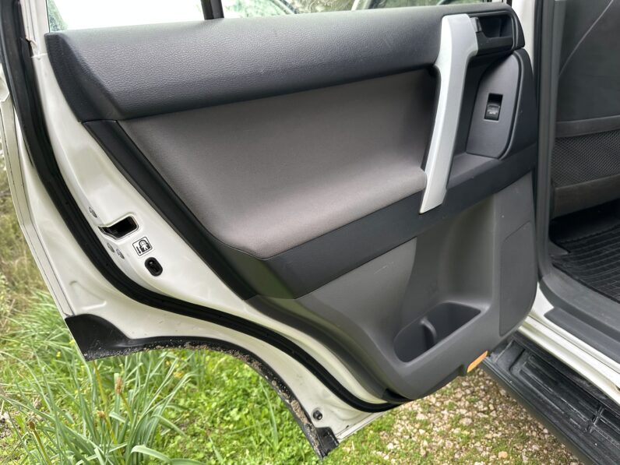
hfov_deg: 71.6
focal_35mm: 24
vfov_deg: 56.8
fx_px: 430
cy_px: 232
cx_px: 310
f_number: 1.78
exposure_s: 1/121
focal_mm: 6.86
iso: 160
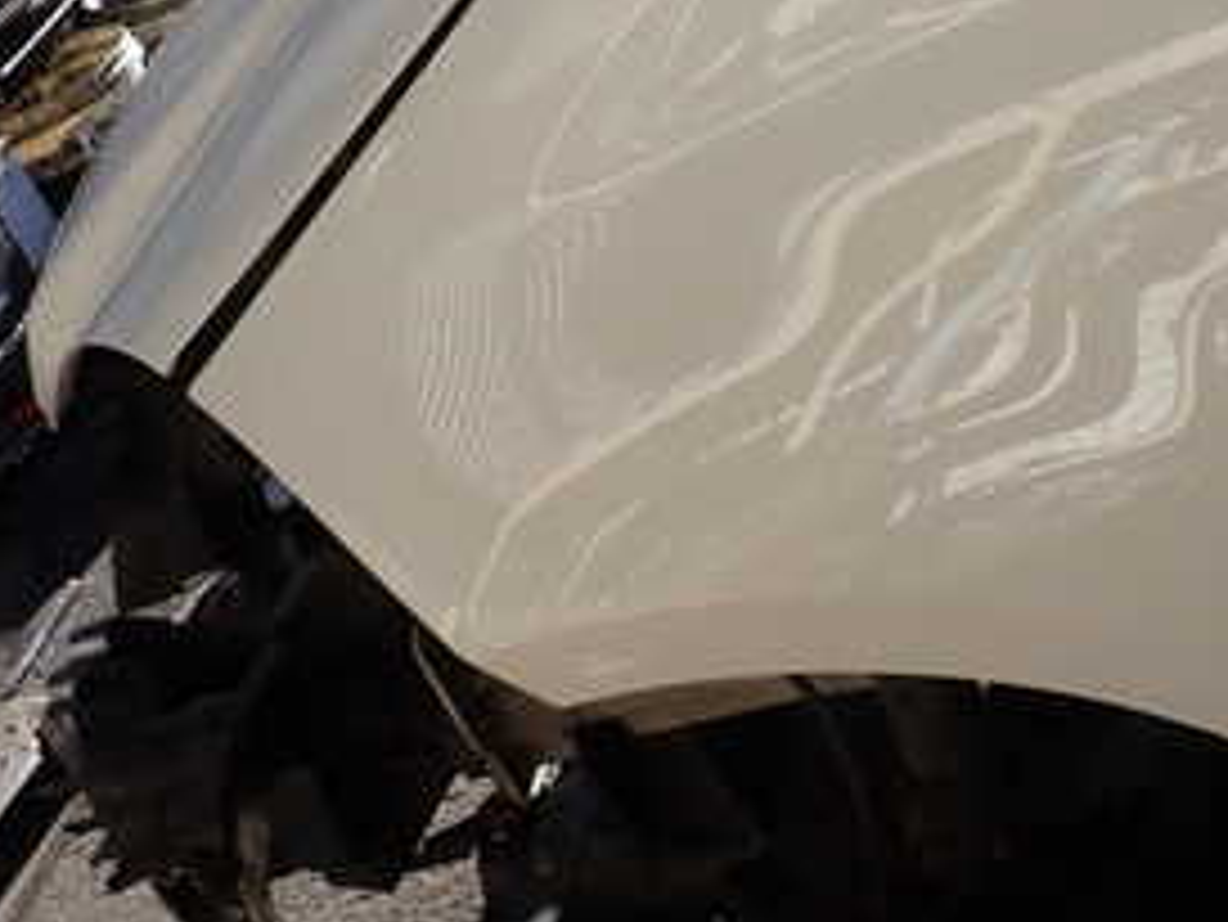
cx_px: 1012
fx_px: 2342
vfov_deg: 22.2
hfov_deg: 28.6
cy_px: 360
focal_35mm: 66
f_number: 3.2
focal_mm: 5.4
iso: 100
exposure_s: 1/400
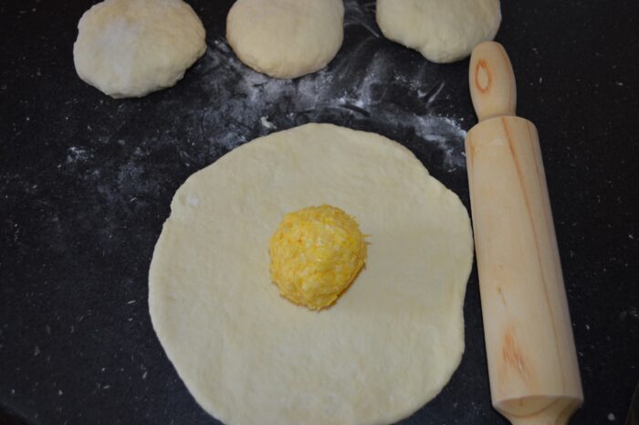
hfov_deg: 57.3
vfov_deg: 39.9
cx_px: 320
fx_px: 585
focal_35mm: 33
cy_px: 212
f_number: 4
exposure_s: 1/60
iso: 400
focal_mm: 22
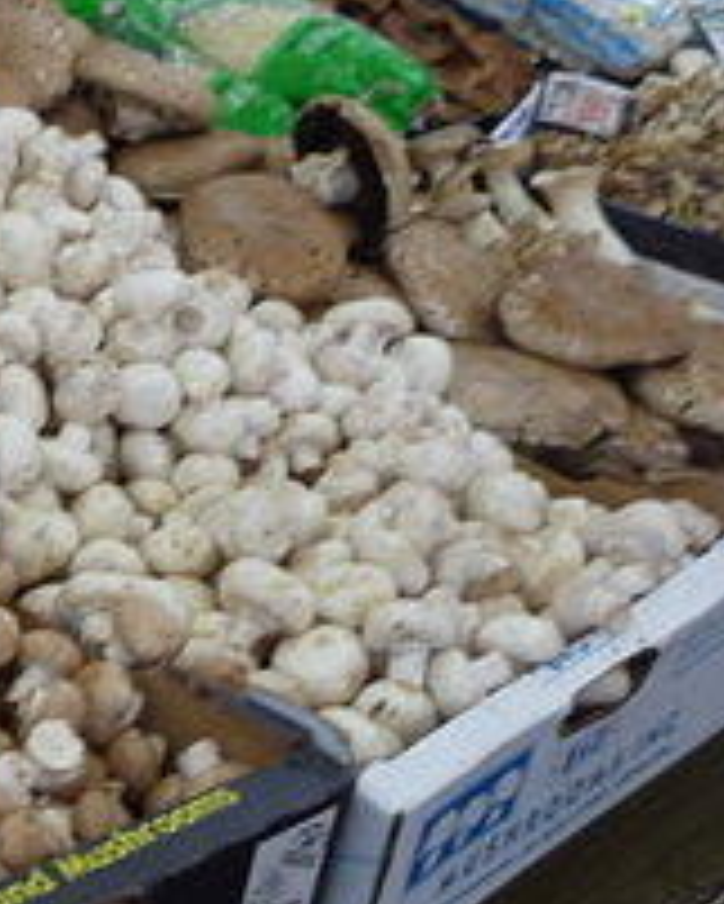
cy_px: 346
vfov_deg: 21.9
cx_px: -490
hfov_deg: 15.7
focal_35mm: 87
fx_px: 2328
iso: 160
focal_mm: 4.9
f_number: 3.3
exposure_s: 1/30
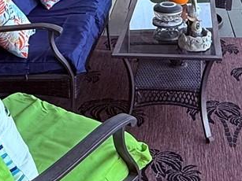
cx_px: 143
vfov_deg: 20.0
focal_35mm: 73
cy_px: 50
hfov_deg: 26.6
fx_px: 510
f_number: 2.2
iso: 100
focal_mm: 2.22
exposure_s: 1/99
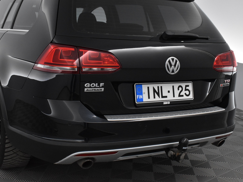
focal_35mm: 49
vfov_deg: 29.7
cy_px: 91
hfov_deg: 38.9
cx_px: 113
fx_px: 344
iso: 3200
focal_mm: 30
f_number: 6.3
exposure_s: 1/160
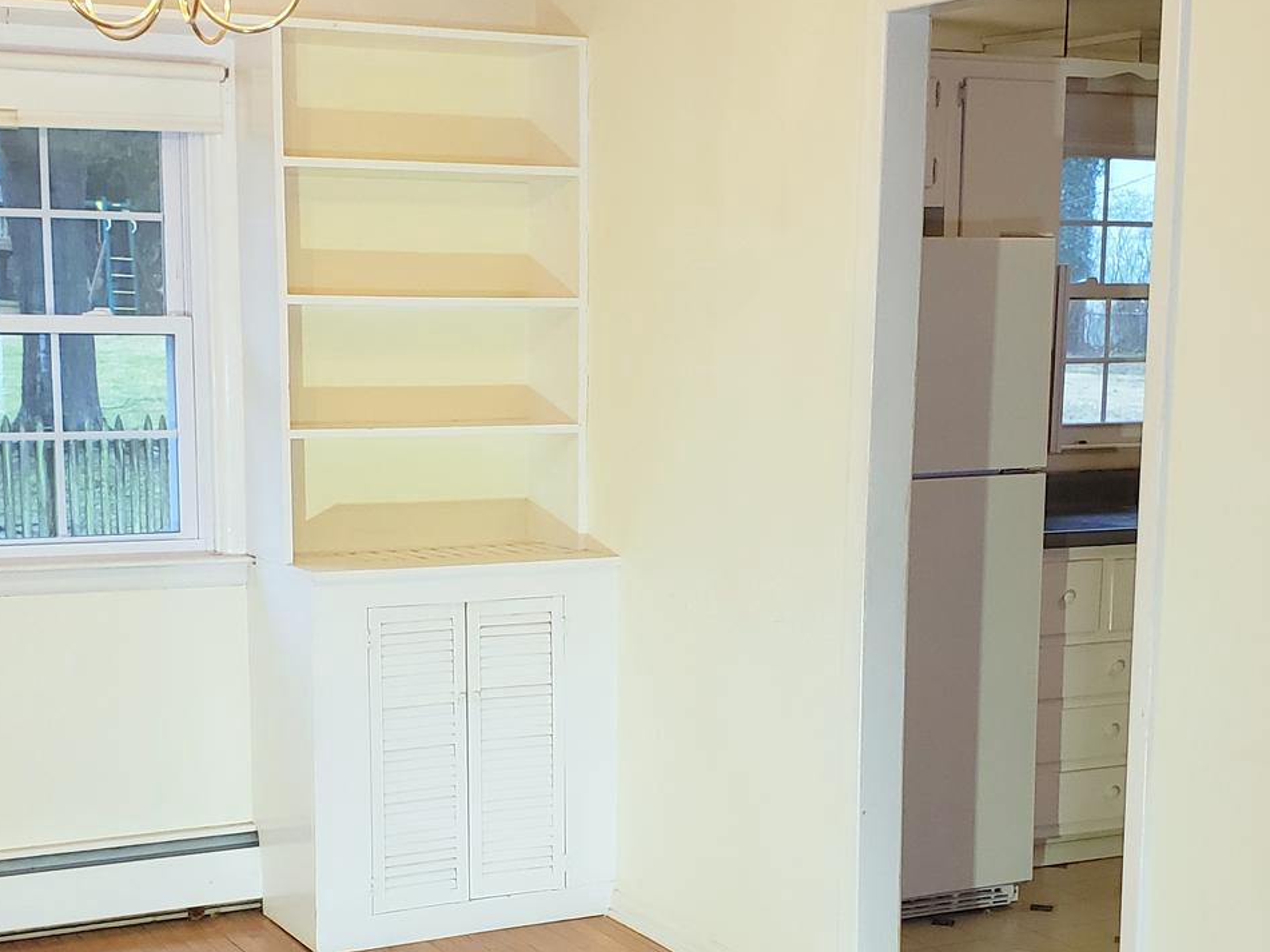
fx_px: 2054
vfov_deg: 25.9
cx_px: 589
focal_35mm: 56
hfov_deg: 34.3
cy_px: 676
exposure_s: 1/60
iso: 250
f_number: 2.4
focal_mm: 4.3
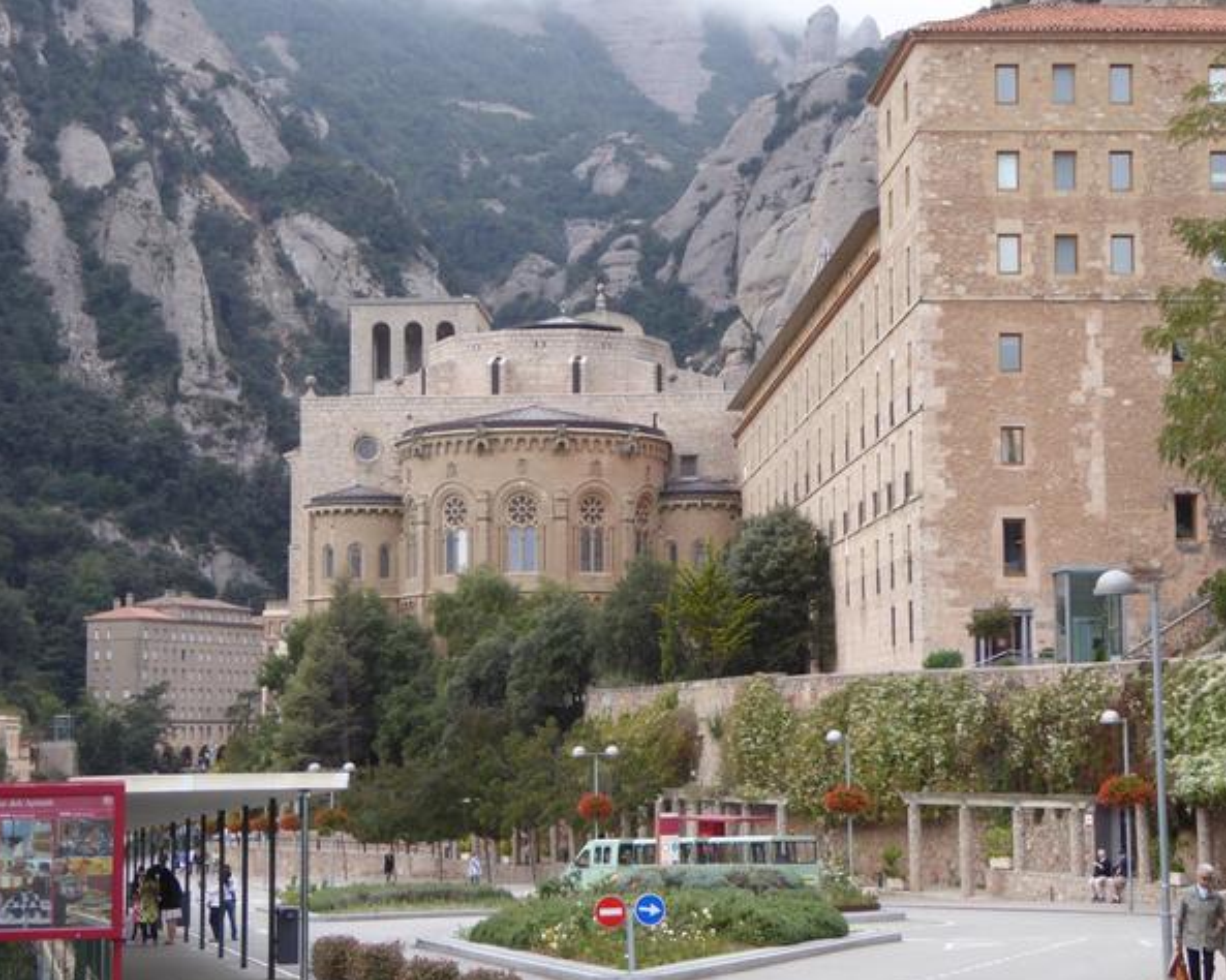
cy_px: 494
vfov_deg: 19.4
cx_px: 612
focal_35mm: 79
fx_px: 2866
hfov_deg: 24.1
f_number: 4.5
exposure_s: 1/60
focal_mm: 12.5
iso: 160
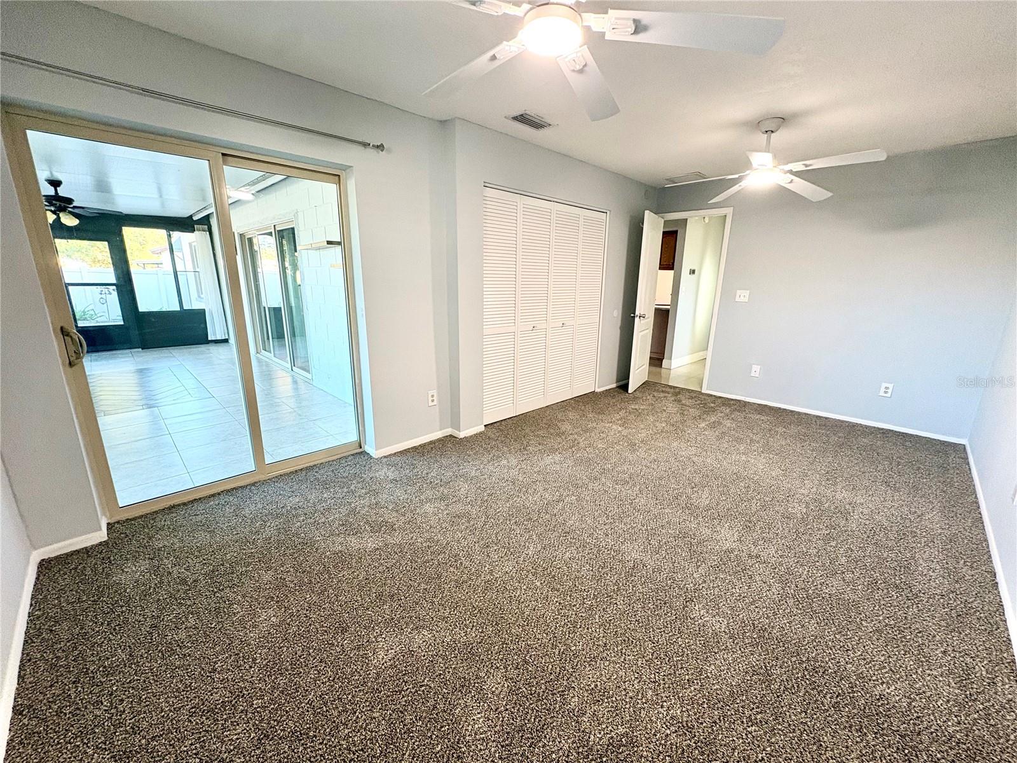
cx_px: 508
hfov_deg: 102.1
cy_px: 382
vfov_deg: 85.7
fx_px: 411
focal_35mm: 14
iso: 200
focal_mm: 2.22
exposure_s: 1/60
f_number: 2.2
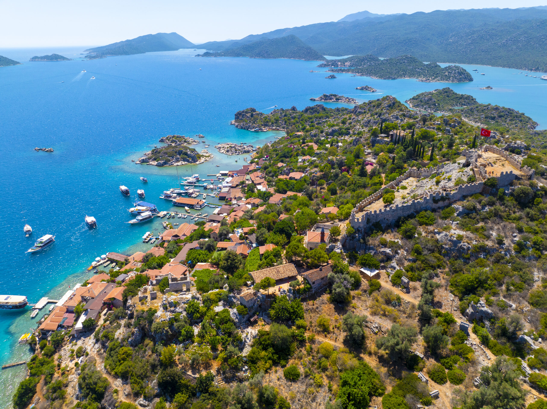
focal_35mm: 24
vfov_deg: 56.8
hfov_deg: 71.6
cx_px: 274
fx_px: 379
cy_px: 204
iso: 130
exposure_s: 1/240
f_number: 2.8
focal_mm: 12.29
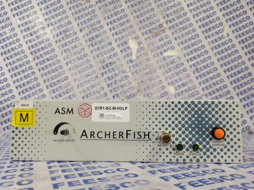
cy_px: 95
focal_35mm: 26
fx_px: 191
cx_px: 127
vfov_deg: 53.1
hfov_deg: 67.3
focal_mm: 5.58
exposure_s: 1/50
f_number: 1.8
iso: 500
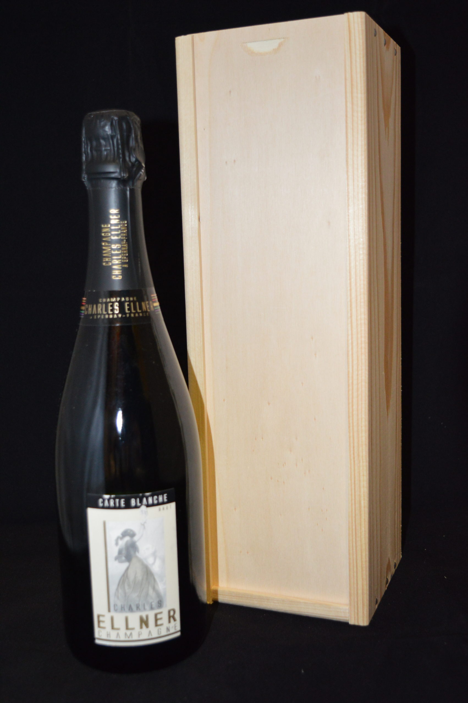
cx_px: 234
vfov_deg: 46.4
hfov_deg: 31.8
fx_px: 820
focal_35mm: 42
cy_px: 352
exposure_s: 1/60
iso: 1400
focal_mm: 28
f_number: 4.2
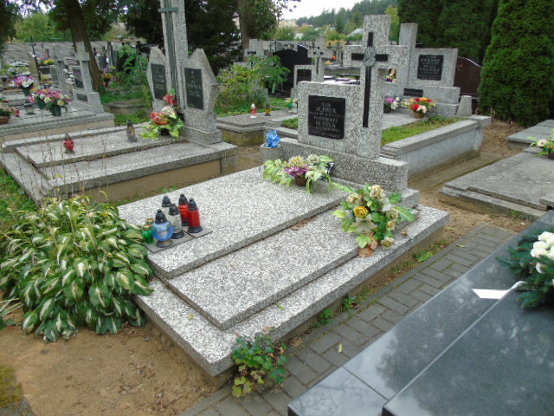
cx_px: 277
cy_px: 208
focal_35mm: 25
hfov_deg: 69.4
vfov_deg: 54.9
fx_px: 400
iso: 80
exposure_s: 1/200
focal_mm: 4.4
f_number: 3.4
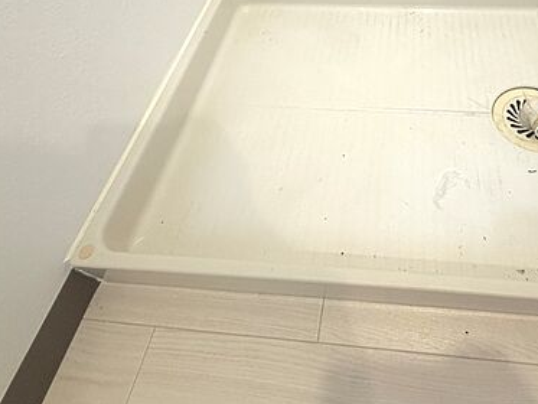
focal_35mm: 24
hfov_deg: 68.7
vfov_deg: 53.4
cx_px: 375
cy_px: 85
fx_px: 373
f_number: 2.2
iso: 200
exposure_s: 1/120
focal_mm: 2.22
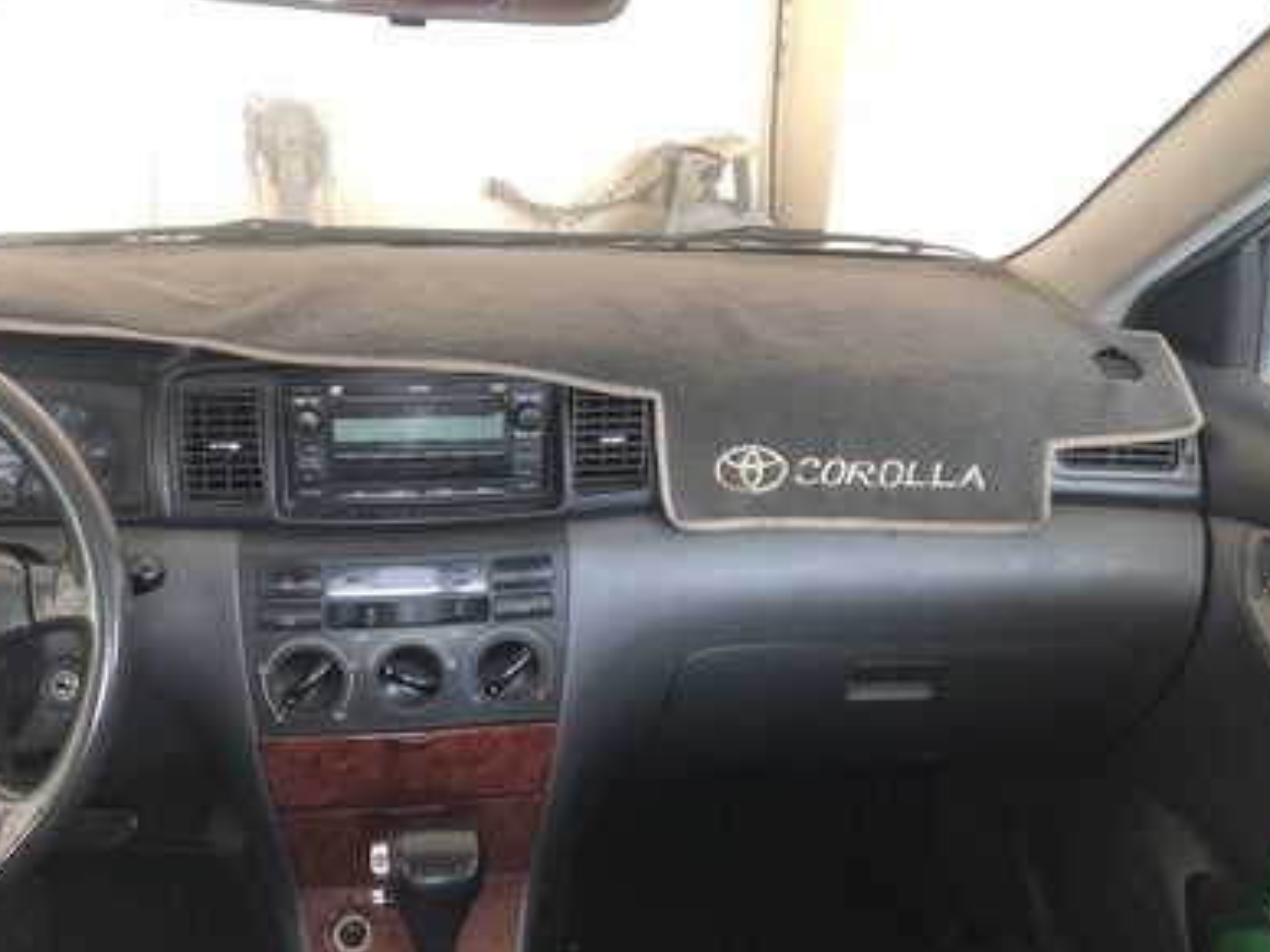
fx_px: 1211
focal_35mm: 33
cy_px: 528
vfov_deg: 42.9
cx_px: 545
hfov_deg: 55.1
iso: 40
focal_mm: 3.99
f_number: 1.8
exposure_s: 1/30
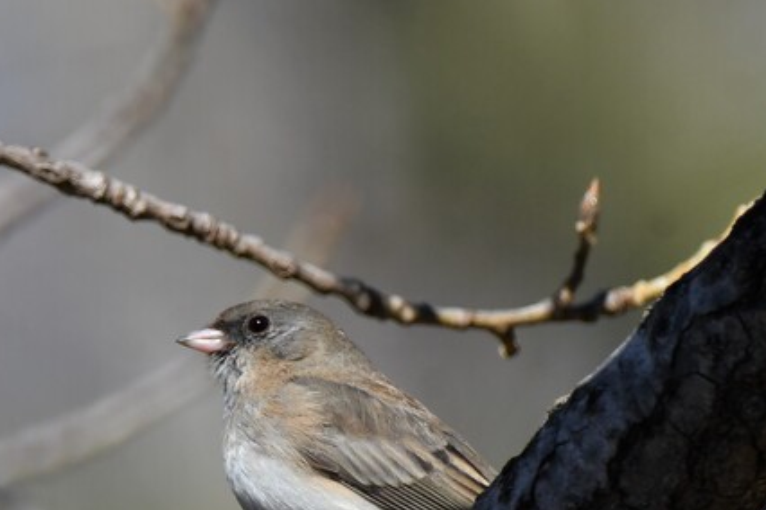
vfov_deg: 1.2
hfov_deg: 1.7
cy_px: 435
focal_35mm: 1182
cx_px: 237
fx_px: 25148
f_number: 6.3
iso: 400
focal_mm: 420
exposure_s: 1/1600
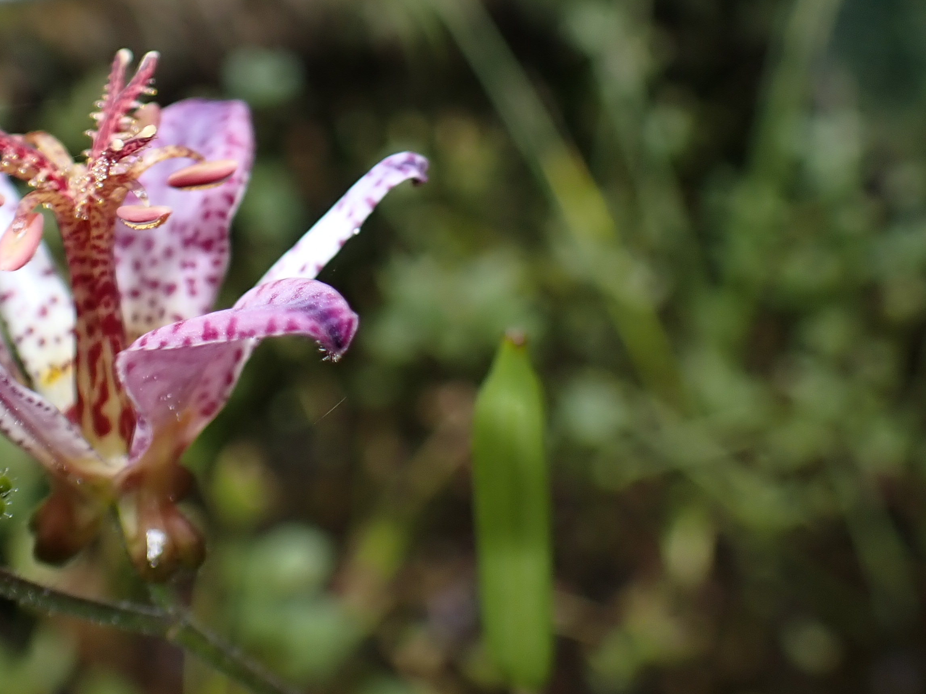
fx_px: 1391
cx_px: 361
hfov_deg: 36.7
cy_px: 125
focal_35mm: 52
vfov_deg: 27.4
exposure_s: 1/30
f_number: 6.3
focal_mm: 5.4
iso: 100
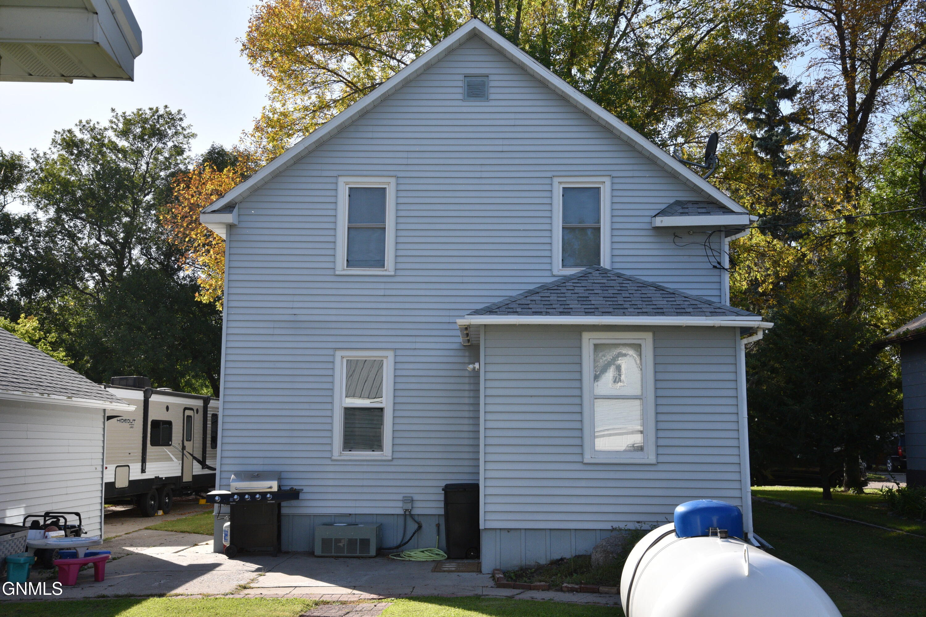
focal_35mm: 42
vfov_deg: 31.9
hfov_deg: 46.4
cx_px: 463
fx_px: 1080
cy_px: 308
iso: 1000
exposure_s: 1/640
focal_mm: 42
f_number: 13
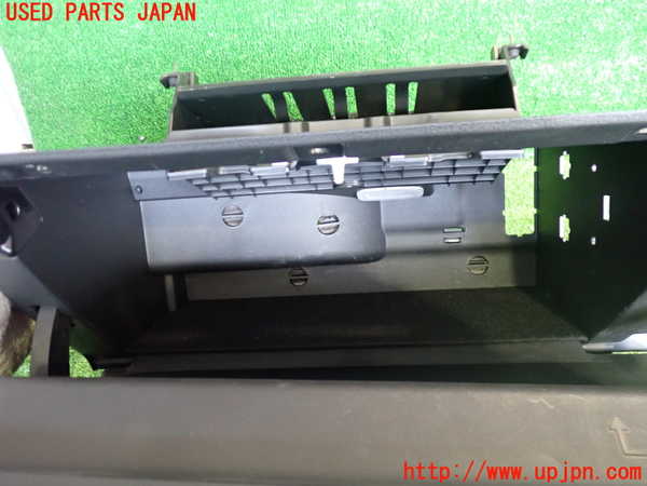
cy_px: 243
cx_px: 324
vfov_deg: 46.8
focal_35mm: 30
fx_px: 561
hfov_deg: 60.0
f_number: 2.3
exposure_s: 1/30
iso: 800
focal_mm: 5.4
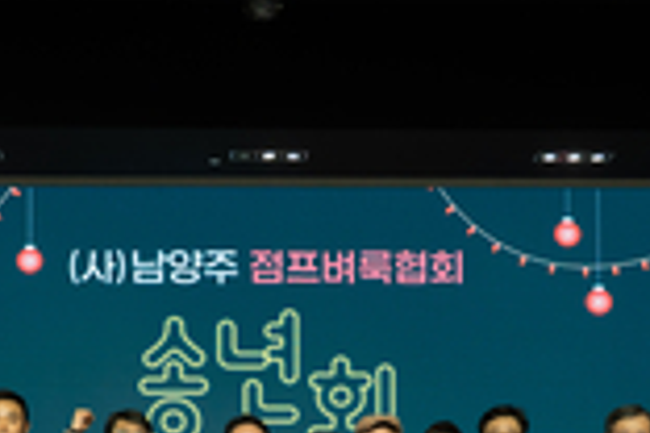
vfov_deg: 16.8
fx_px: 1390
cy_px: 543
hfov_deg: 26.2
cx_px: 242
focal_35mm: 77
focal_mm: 24
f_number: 4
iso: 1000
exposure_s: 1/125
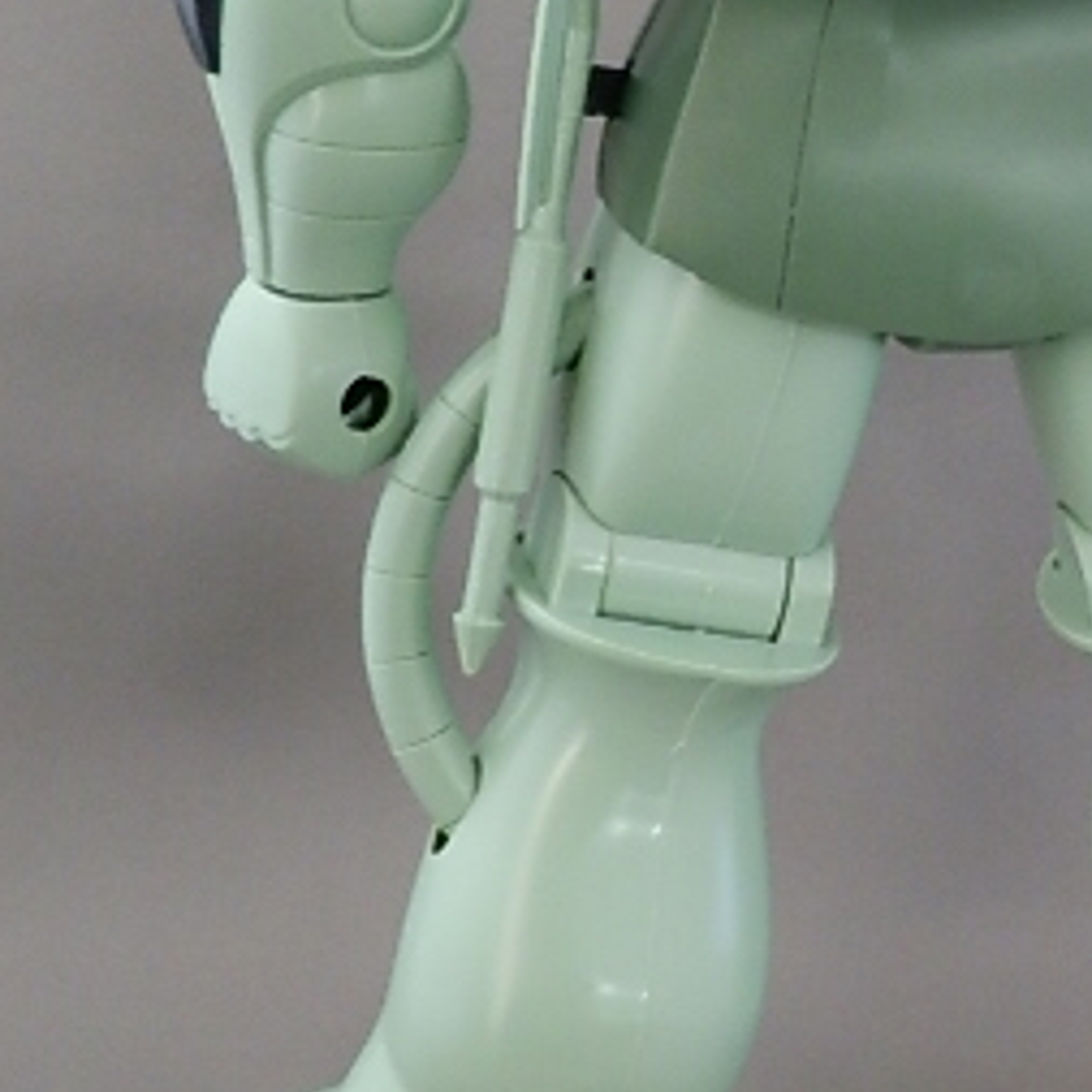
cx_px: 1010
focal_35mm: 76
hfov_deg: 22.2
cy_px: 276
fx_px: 2712
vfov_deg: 22.6
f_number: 3.5
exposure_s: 1/15
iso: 200
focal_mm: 6.17
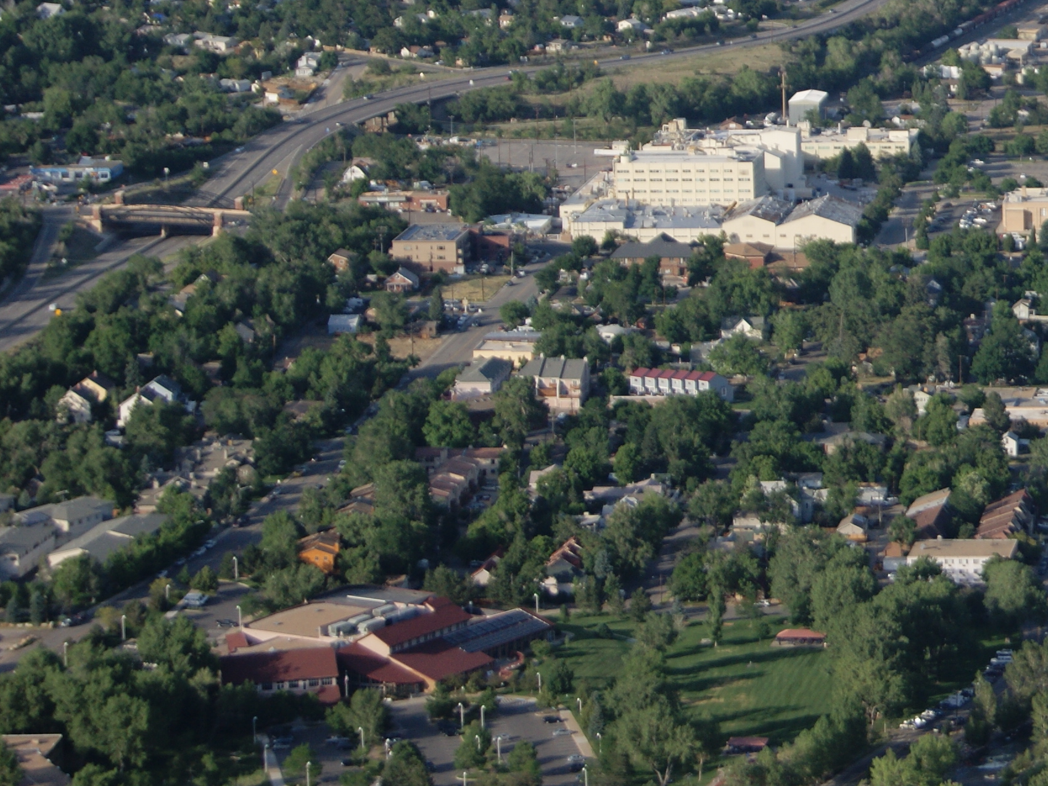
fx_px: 5307
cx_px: 1380
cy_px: 63
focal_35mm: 175
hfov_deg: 11.0
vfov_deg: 8.4
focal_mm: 45
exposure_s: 1/500
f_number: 5.6
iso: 100
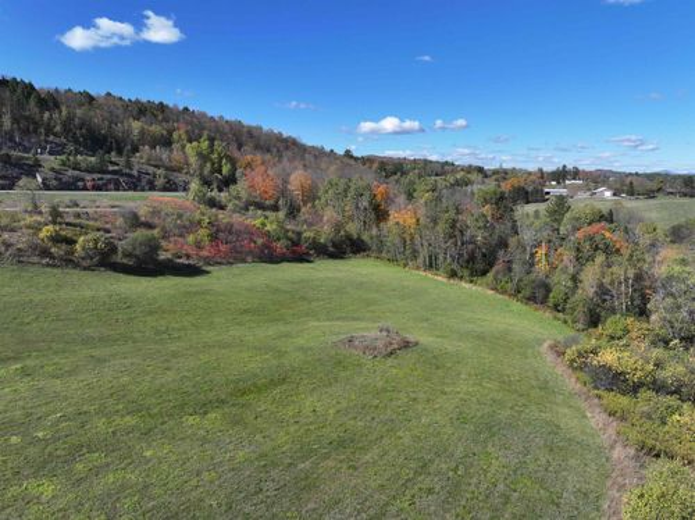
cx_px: 348
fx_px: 481
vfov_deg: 56.7
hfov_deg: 71.6
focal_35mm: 24
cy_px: 260
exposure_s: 1/1600
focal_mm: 12.29
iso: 100
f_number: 2.8
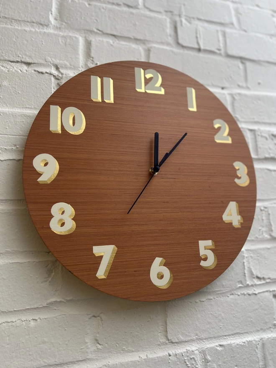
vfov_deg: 67.3
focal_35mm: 26
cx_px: 138
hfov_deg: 53.1
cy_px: 184
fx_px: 276
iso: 50
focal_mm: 5.7
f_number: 1.5
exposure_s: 1/100
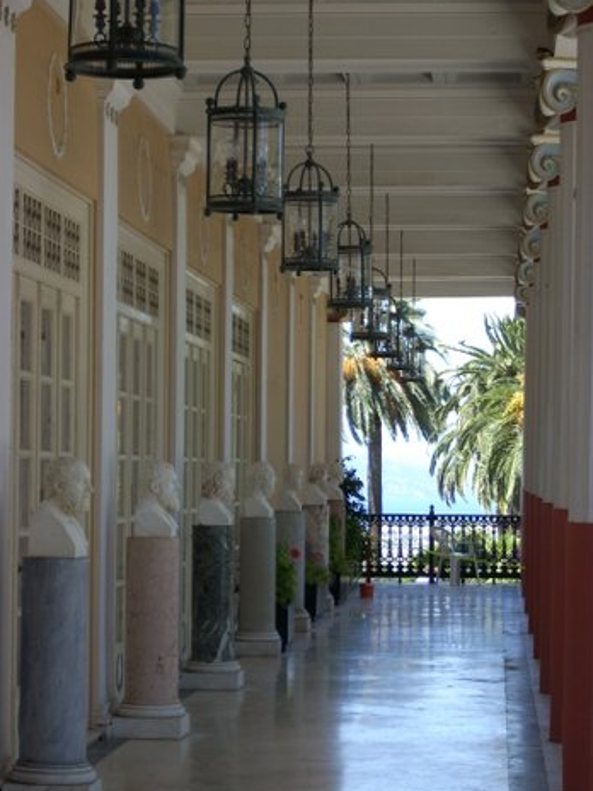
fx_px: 2672
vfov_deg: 16.8
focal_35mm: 117
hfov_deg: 12.7
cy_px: 402
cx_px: 302
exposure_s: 1/110
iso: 64
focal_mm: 18.6
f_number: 5.2
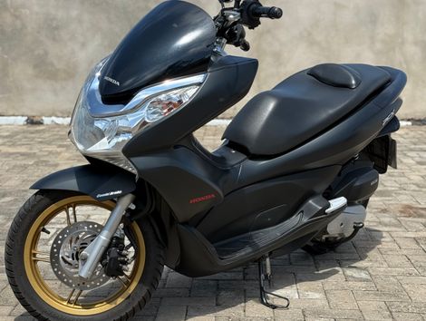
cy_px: 160
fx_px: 592
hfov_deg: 39.6
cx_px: 213
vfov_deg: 30.3
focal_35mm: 48
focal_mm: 6.76
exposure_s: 1/2342
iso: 80
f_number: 1.78
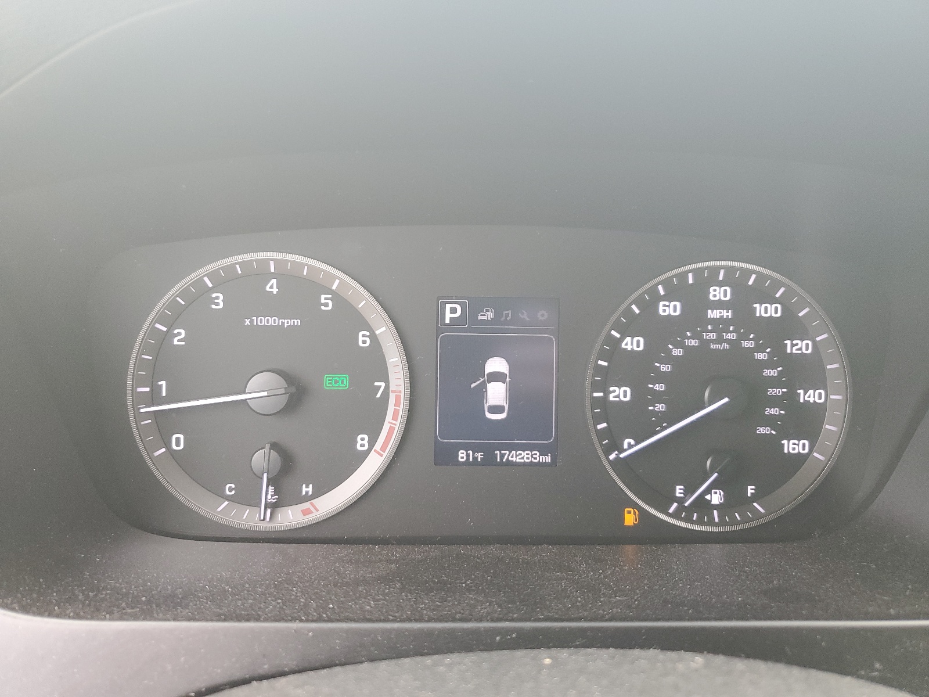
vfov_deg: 53.1
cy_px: 348
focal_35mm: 26
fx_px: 698
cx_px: 464
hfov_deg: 67.3
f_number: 1.5
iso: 102
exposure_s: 1/60.2
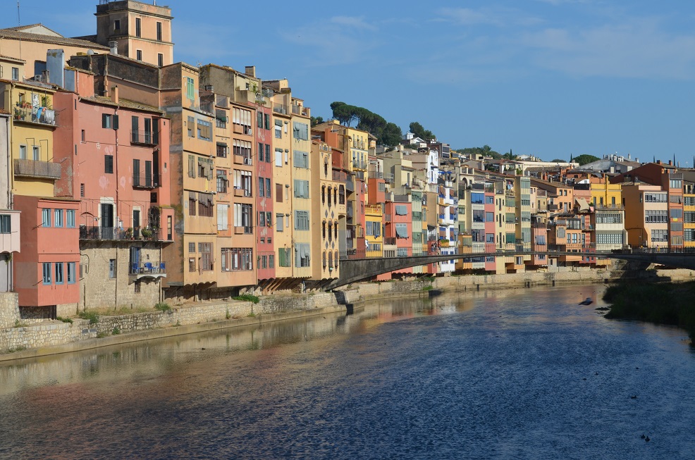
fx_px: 1503
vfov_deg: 17.4
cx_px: 348
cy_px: 230
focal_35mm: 78
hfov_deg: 26.0
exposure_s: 1/250
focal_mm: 52
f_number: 8
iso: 160
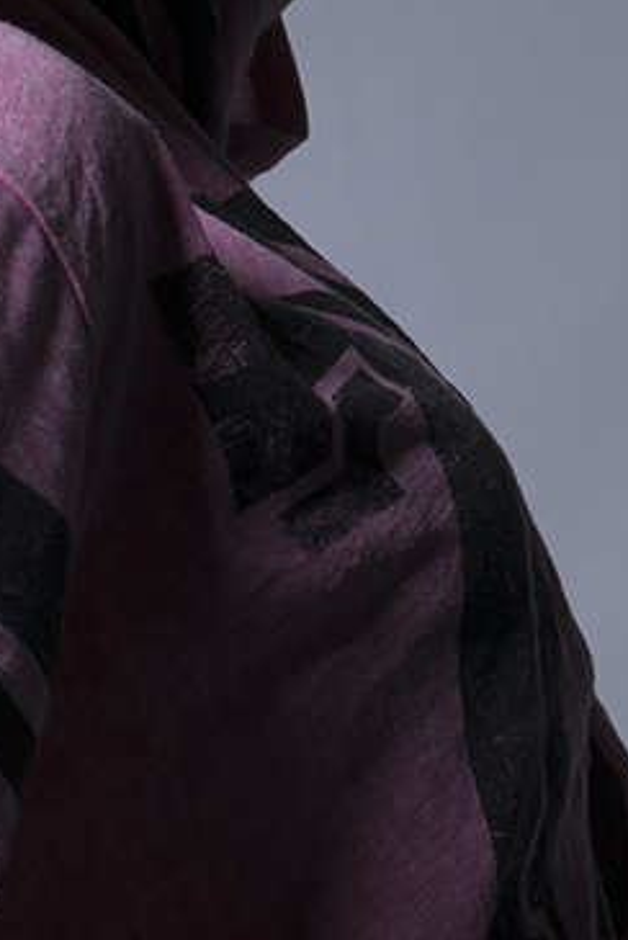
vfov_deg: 5.7
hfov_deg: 3.8
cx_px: 202
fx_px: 9433
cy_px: 901
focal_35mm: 361
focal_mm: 55
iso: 100
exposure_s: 1/200
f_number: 13
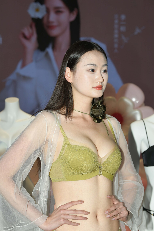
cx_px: 77
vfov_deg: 22.6
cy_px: 116
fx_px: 577
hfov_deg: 15.2
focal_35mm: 90
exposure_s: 1/200
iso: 320
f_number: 6.3
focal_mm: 90
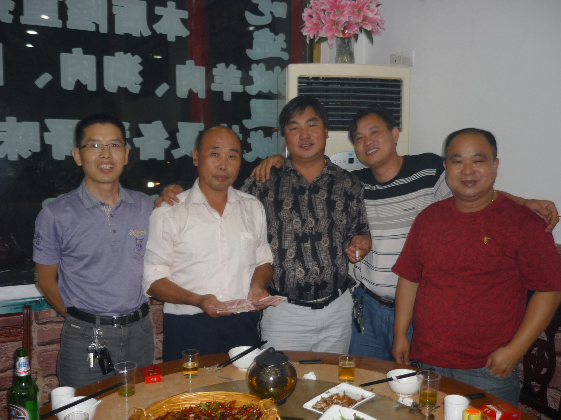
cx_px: 280
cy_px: 210
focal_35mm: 33
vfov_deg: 42.9
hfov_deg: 55.4
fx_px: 535
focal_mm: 5.5
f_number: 2.8
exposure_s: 1/30
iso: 100
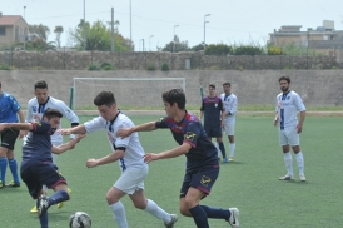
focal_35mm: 175
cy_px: 138
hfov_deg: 11.8
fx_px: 1665
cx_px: 129
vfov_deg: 7.8
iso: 1000
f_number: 9
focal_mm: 120
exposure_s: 1/2500
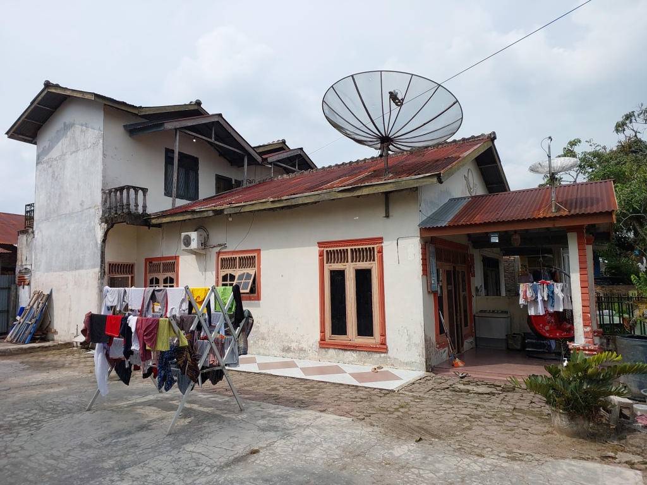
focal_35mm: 23
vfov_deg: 58.9
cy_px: 242
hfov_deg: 73.9
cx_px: 324
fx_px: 430
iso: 25
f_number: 1.8
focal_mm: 5.06
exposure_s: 1/1105
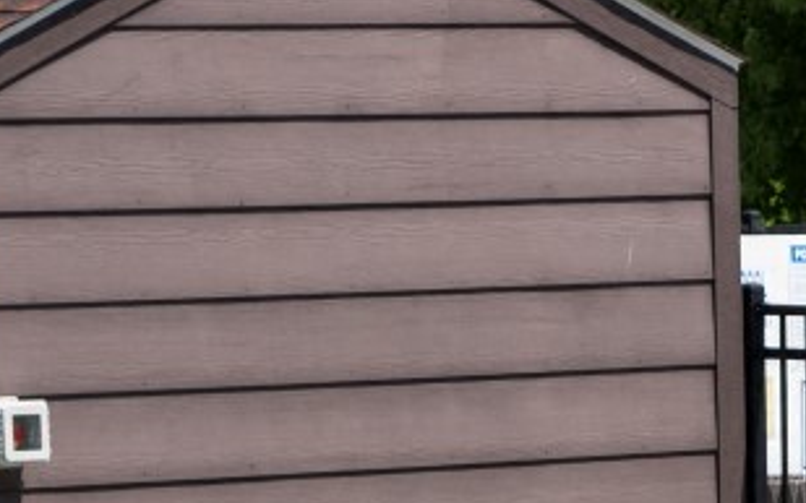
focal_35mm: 374
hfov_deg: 5.6
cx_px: 1082
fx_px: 8214
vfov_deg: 3.5
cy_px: 967
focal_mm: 70
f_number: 7.1
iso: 100
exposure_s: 1/800
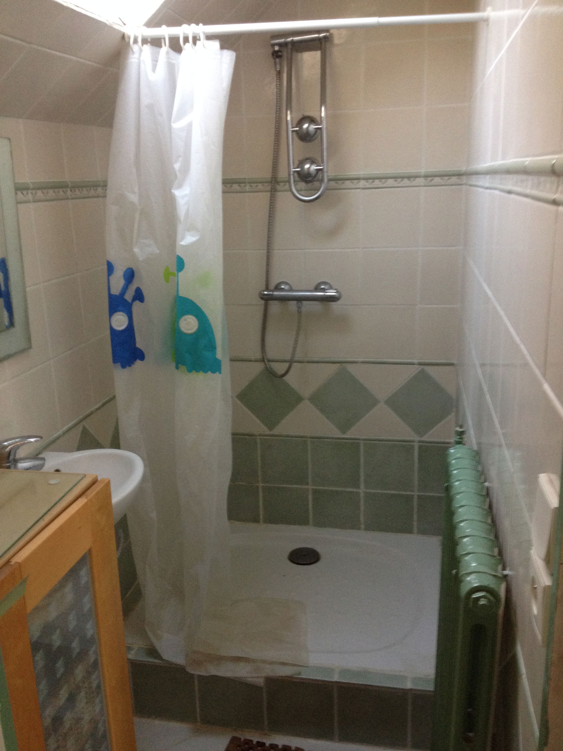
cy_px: 376
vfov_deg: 52.6
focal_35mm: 35
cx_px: 282
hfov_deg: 40.7
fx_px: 759
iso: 160
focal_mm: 4.28
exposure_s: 1/20
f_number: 2.4
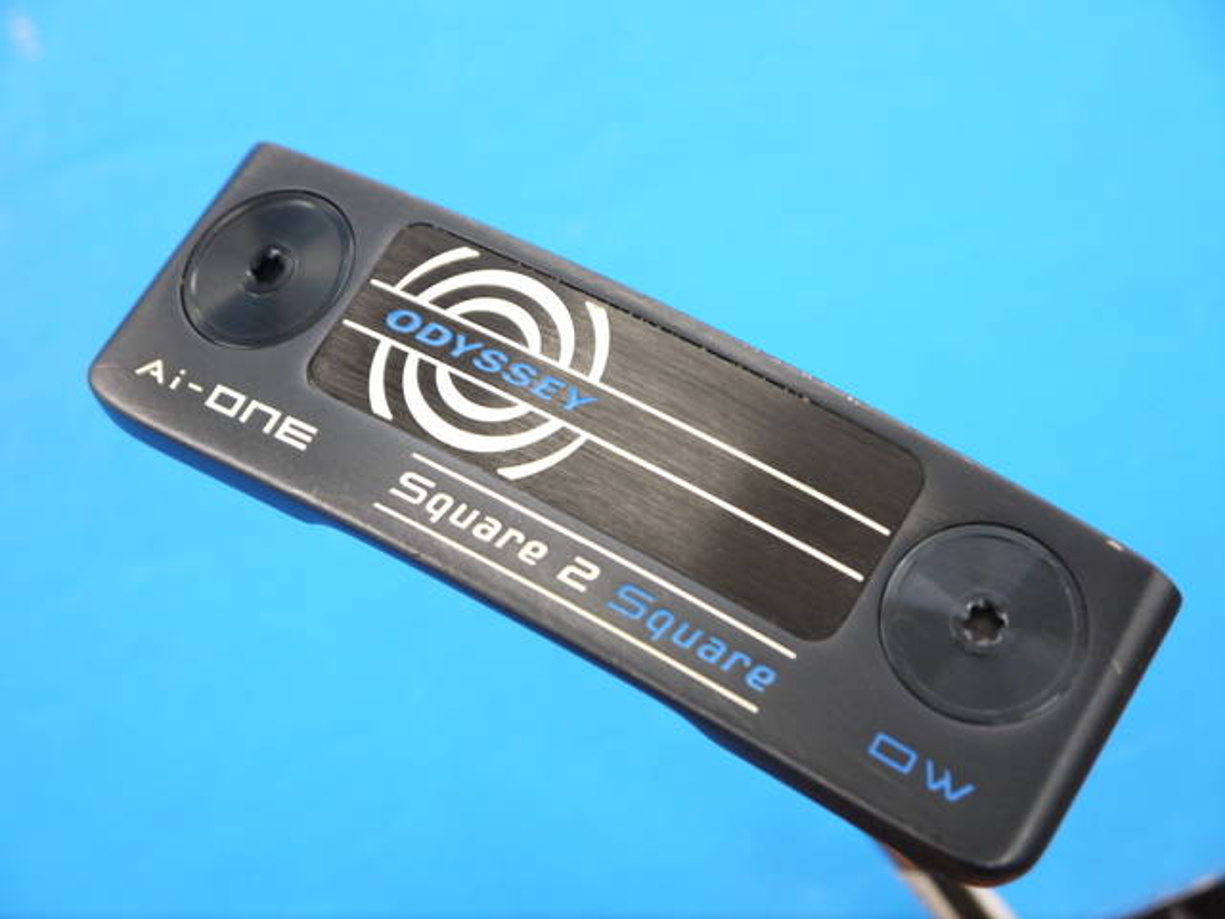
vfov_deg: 21.6
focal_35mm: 68
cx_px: 612
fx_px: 2406
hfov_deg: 28.6
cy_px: 460
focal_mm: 34
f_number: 5.2
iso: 640
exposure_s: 1/80
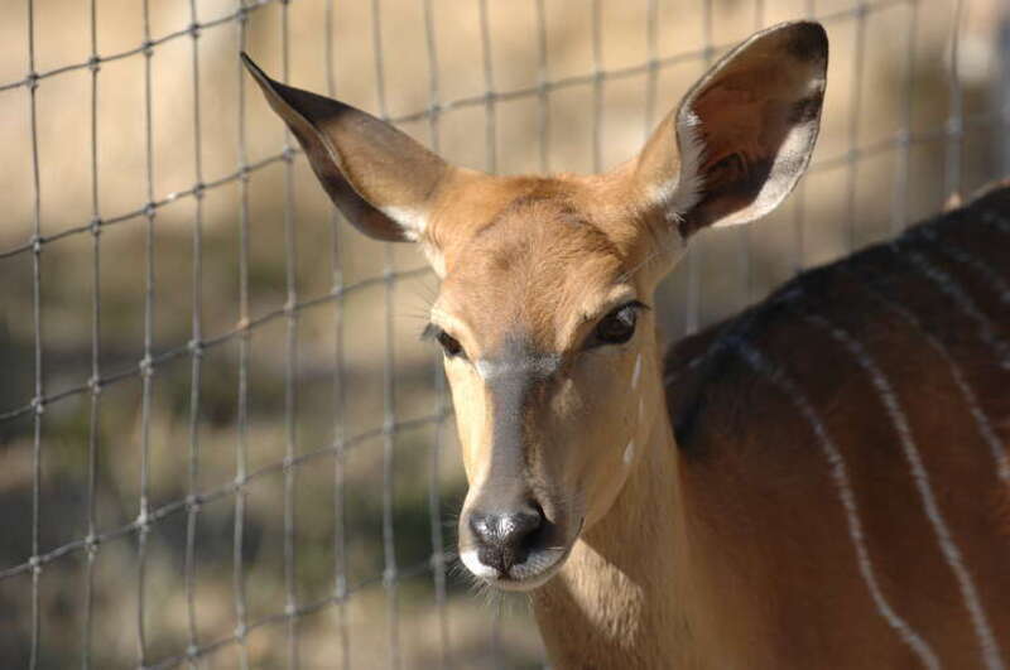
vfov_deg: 4.6
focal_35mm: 300
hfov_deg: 6.9
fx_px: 8405
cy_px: 335
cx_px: 505
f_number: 4.5
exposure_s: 1/320
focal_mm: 200
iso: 100
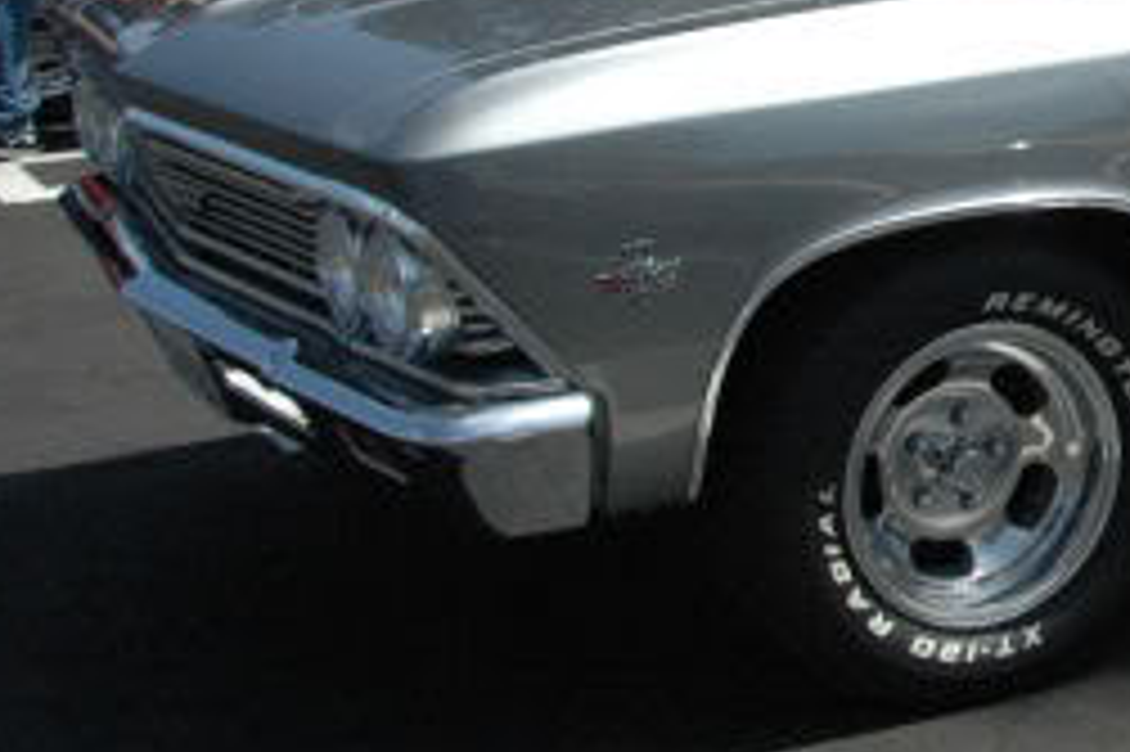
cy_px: 99
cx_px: 1378
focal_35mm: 84
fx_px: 2635
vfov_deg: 16.1
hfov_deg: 22.2
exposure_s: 1/5000
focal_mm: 22
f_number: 4.5
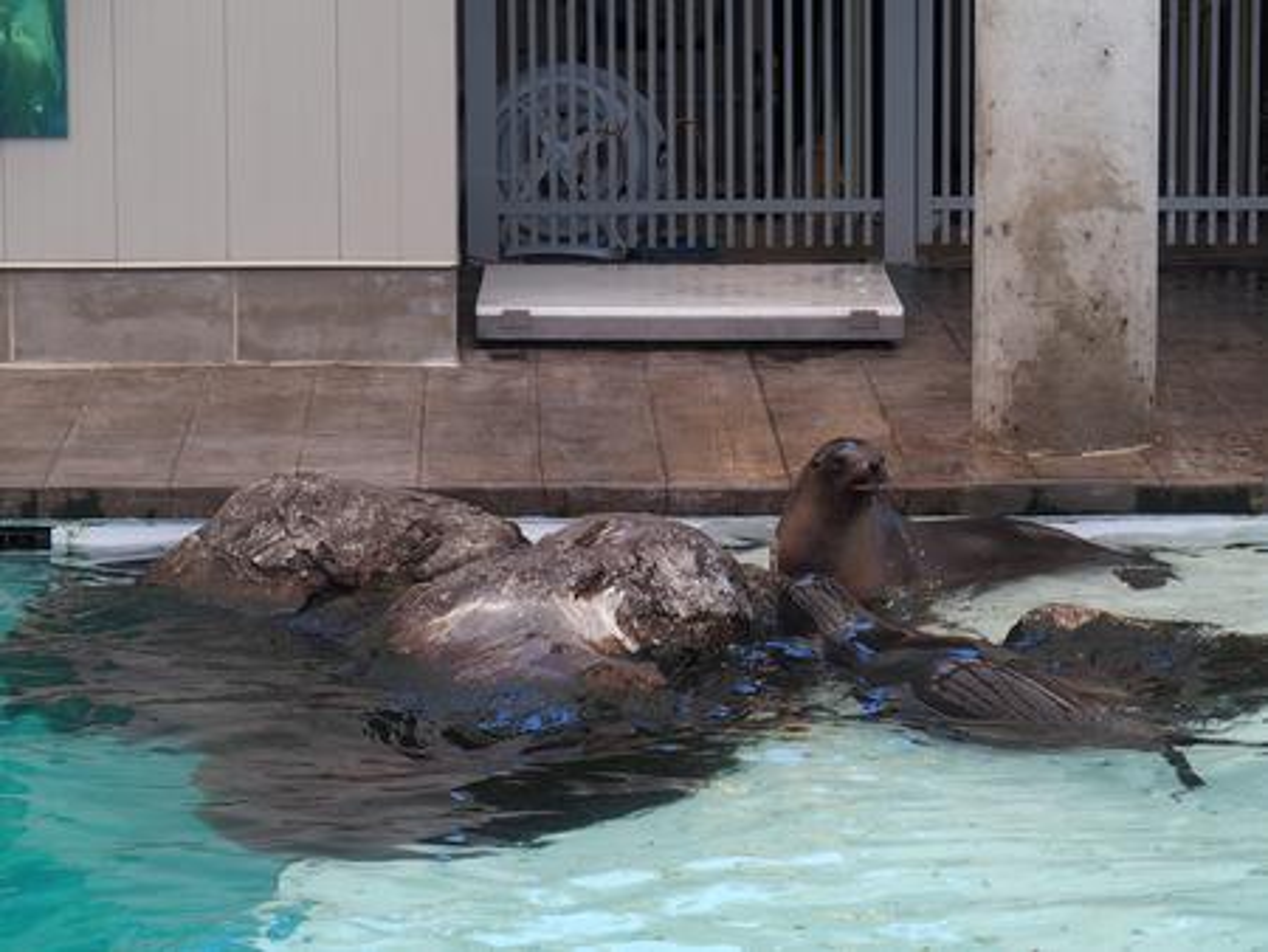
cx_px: 634
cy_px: 476
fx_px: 4984
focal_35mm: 136
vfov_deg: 10.9
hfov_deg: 14.5
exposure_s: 1/320
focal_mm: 28.8
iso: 100
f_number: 3.2
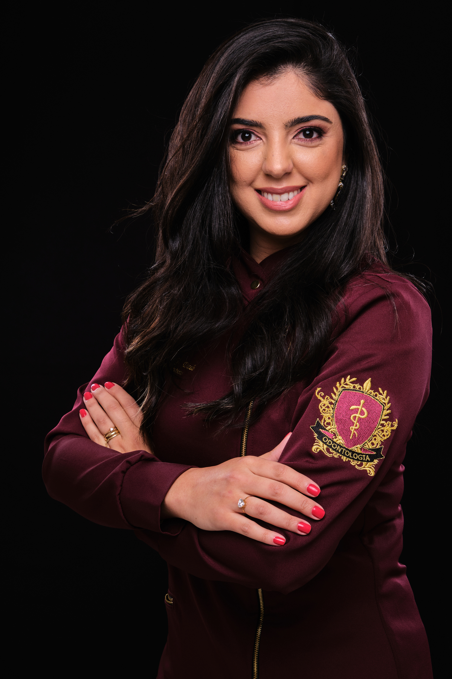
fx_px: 1375
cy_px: 340
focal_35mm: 73
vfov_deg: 27.7
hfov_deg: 18.7
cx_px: 226
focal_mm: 48.5
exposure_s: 1/125
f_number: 9
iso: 160
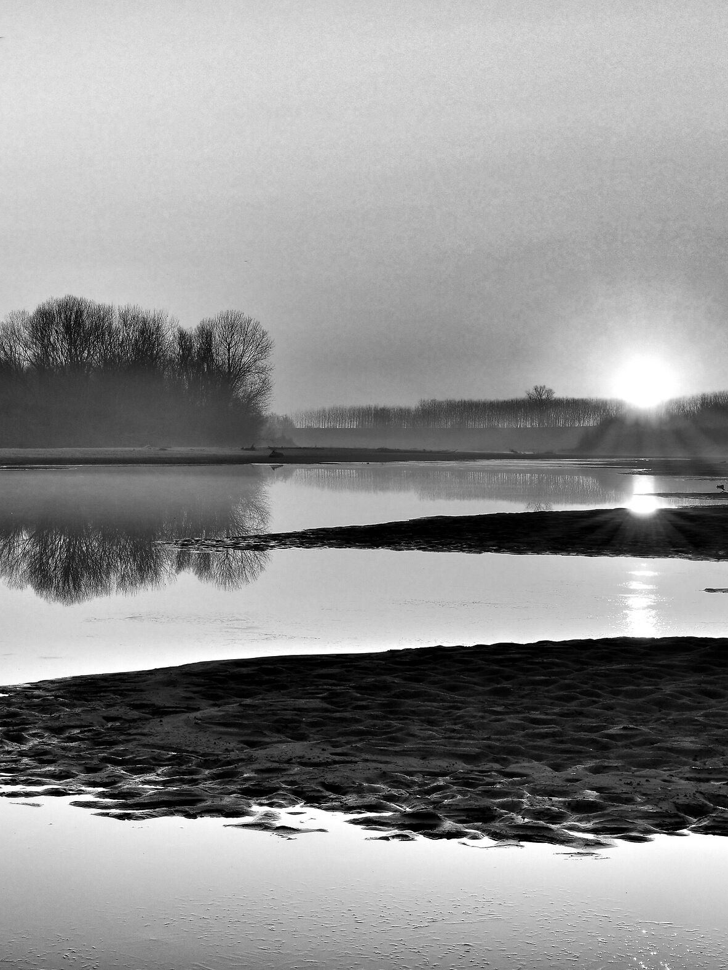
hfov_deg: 19.1
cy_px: 485
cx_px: 197
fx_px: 2152
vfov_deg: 25.4
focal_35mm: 77
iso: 100
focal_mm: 35
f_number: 16
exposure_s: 1/13
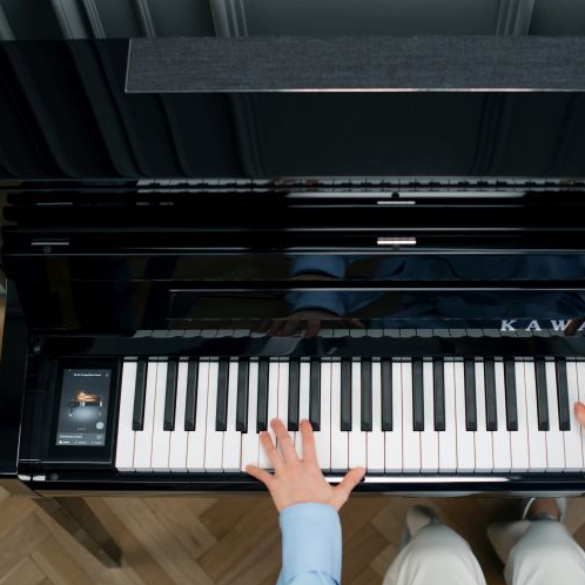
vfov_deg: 26.9
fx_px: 1224
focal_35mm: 64
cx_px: 342
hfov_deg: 26.8
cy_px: 292
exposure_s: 1/200
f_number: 2.8
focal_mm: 50
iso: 800
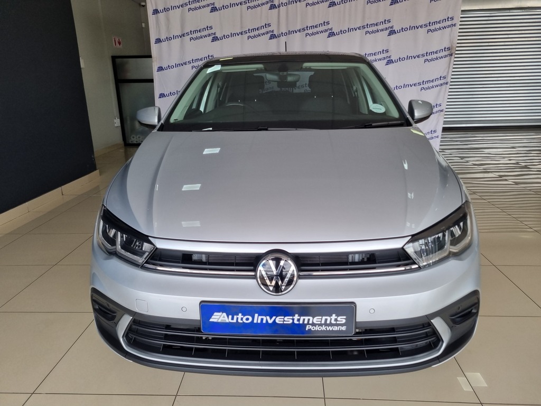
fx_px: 406
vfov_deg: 53.1
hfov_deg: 67.3
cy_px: 203
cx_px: 270
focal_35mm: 26
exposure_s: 1/208
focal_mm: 5.4
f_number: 1.8
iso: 50
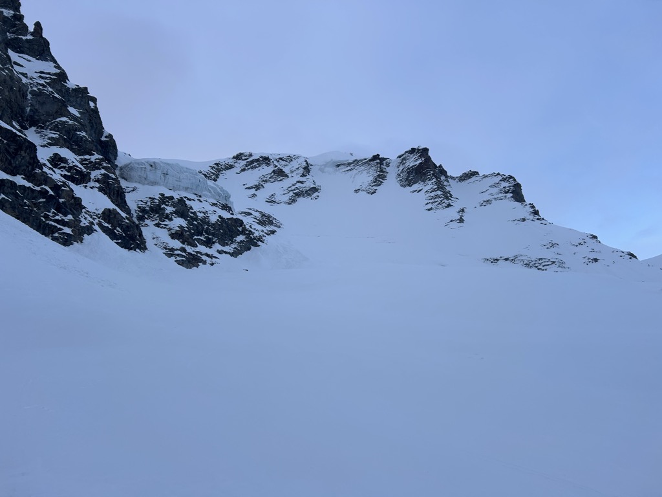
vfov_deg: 53.1
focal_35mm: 26
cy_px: 248
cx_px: 331
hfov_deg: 67.3
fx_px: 497
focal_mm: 5.7
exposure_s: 1/121
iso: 40
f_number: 1.5
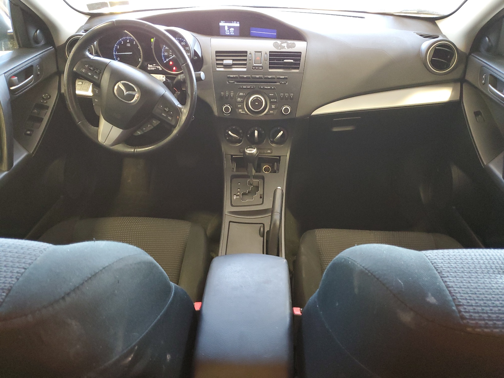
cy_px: 189
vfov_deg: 53.1
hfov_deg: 67.3
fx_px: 379
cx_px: 252
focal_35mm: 26
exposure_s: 1/40
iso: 296
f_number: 1.5
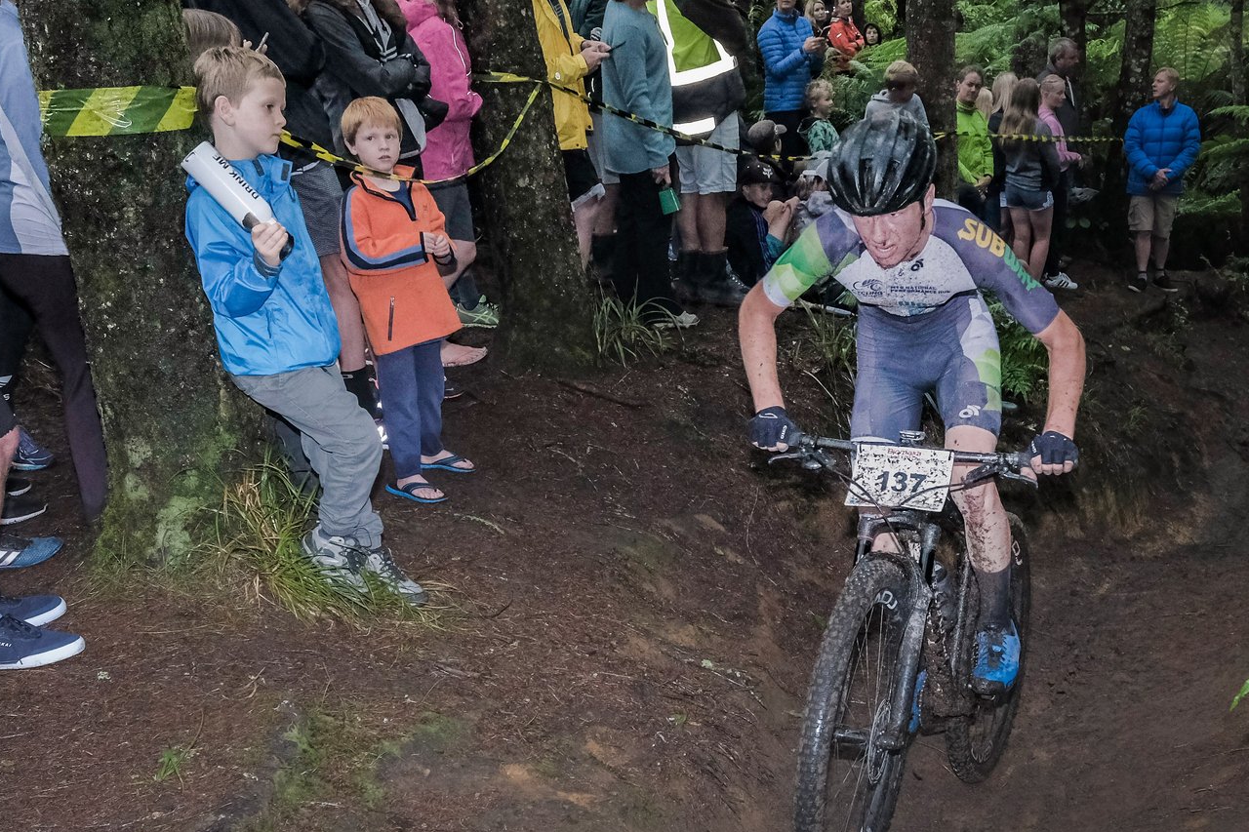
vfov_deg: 39.9
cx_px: 585
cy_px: 389
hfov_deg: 57.2
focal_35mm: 33
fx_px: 1145
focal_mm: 14.5
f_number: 5.6
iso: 1600
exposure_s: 1/320
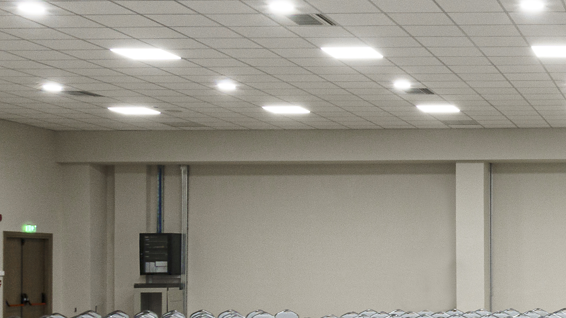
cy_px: 245
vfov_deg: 15.8
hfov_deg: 25.2
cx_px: 675
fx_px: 1141
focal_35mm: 76
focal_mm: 9
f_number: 11
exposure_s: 1/3
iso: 64
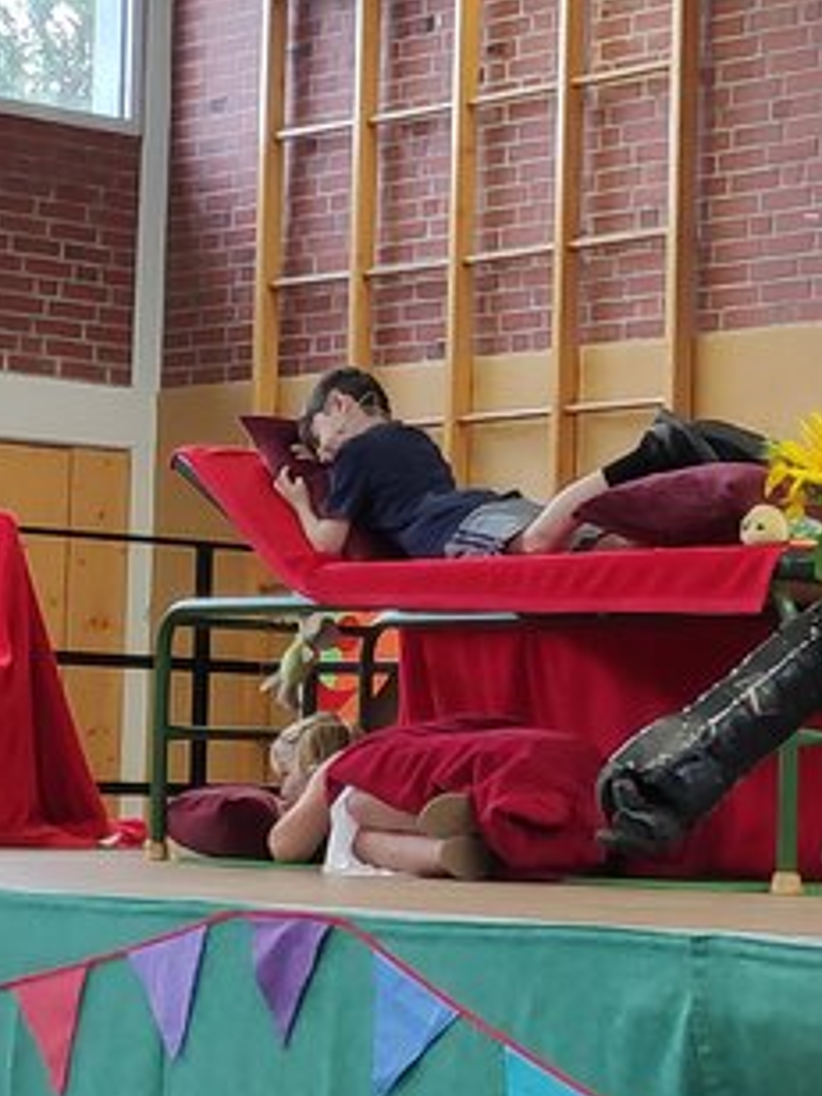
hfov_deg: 52.6
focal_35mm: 26
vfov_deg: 67.2
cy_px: 584
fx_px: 823
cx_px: 505
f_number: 1.9
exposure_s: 1/100
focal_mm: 3.94
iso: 227
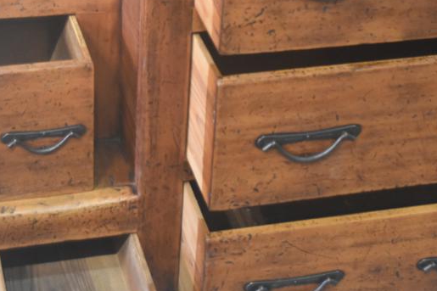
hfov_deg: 20.2
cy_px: 78
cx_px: 239
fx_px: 1226
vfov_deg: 13.5
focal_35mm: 101
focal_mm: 32
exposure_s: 1/60
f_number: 4.2
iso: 2500
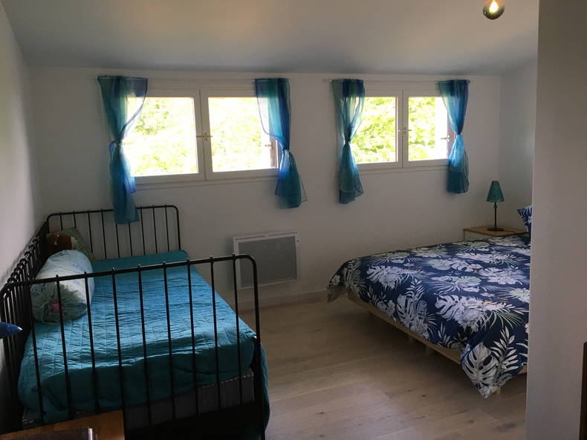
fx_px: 492
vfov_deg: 48.2
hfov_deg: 61.7
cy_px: 220
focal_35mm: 29
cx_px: 294
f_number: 2.2
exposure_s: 1/33
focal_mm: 4.15
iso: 32
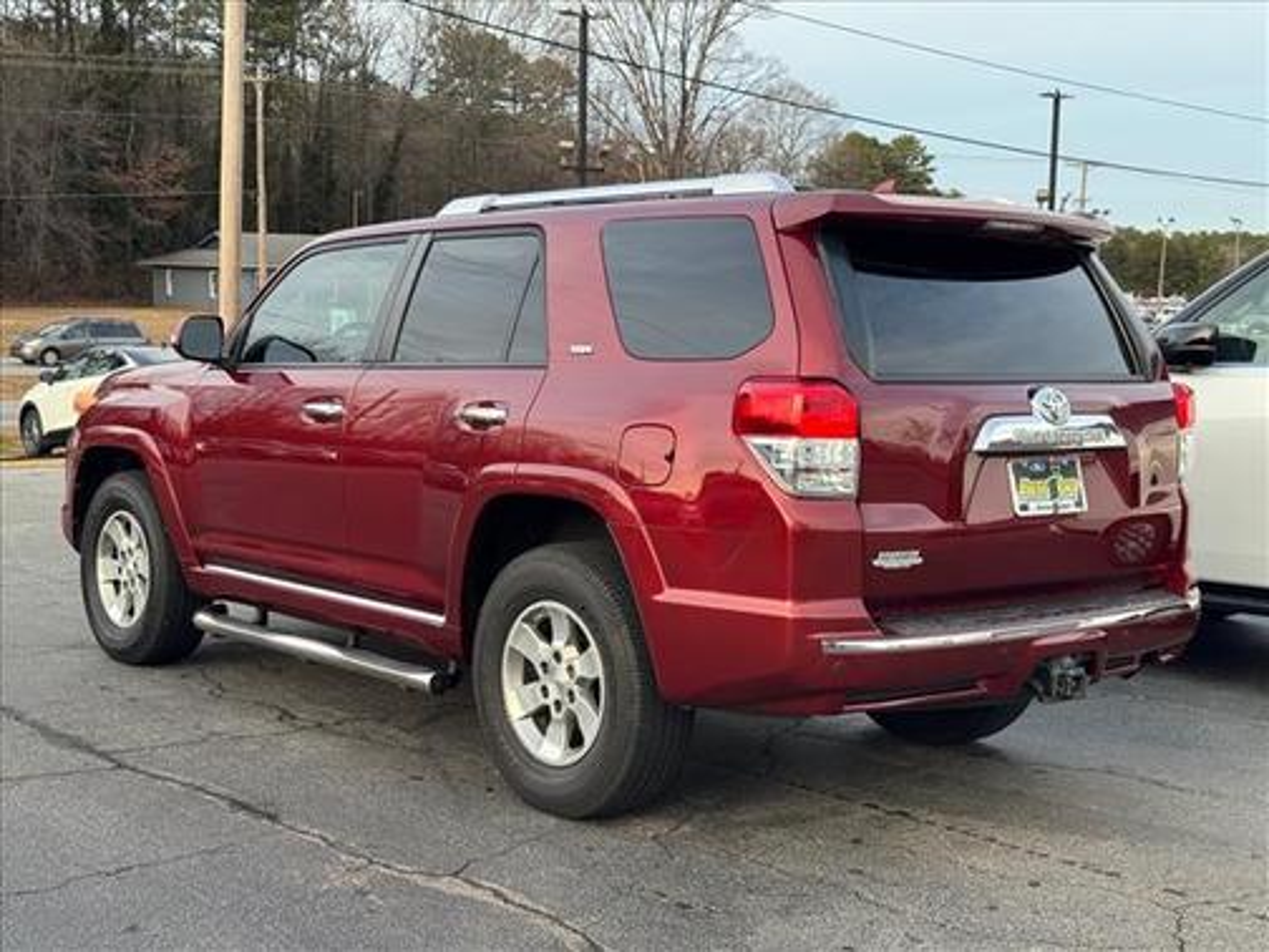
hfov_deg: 39.7
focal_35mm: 48
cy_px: 476
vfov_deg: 30.3
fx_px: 1760
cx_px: 634
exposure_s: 1/219
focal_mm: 6.76
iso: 64
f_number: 1.78
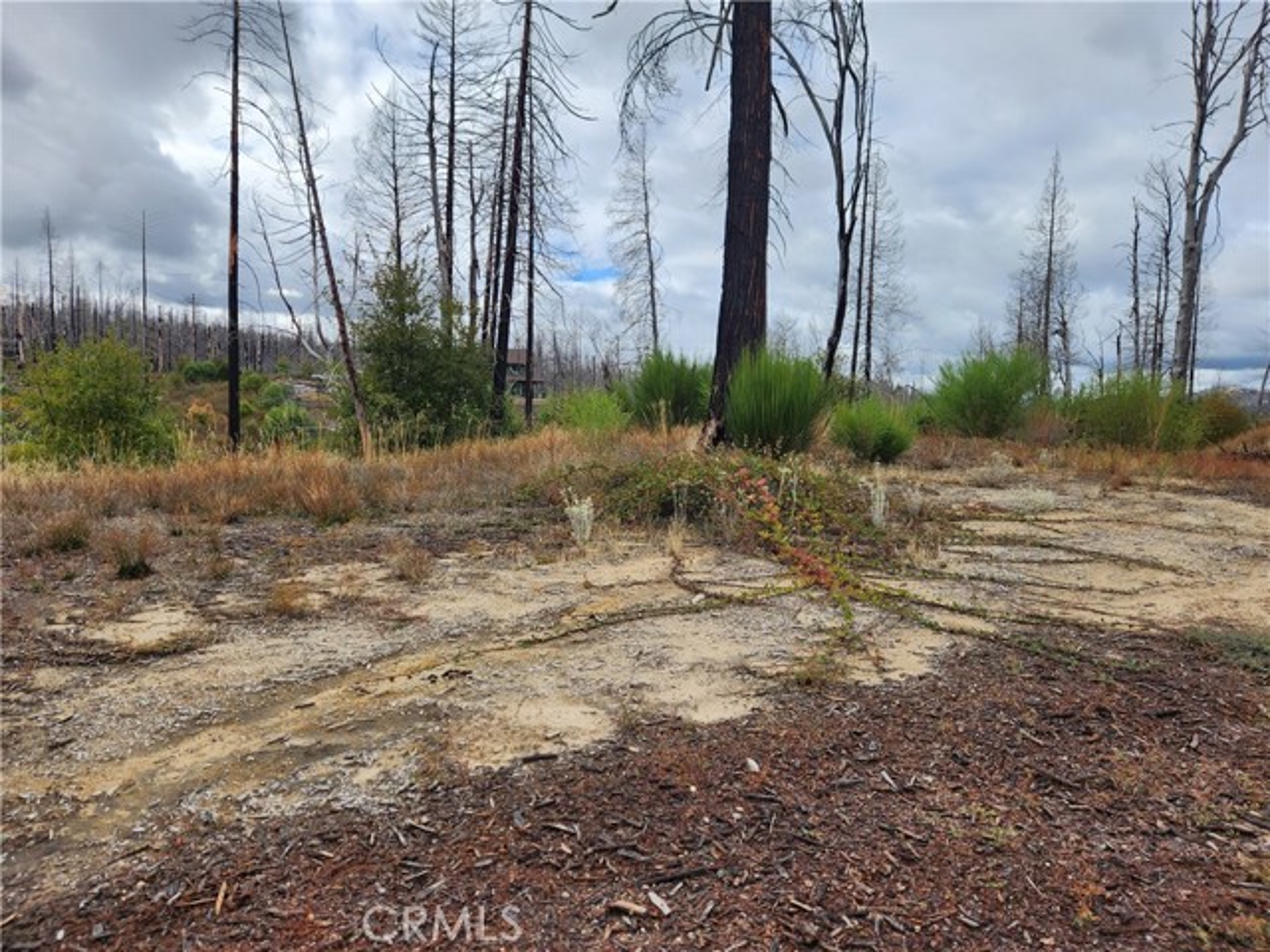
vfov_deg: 58.9
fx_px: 844
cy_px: 476
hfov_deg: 73.9
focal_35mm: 23
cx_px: 635
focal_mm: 5.4
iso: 20
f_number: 1.8
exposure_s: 1/1117
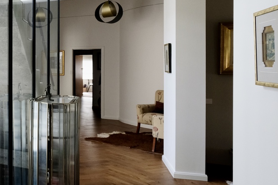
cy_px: 69
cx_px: -55
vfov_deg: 36.6
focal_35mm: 36
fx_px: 278
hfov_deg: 39.0
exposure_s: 1/60
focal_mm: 8
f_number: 4
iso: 400
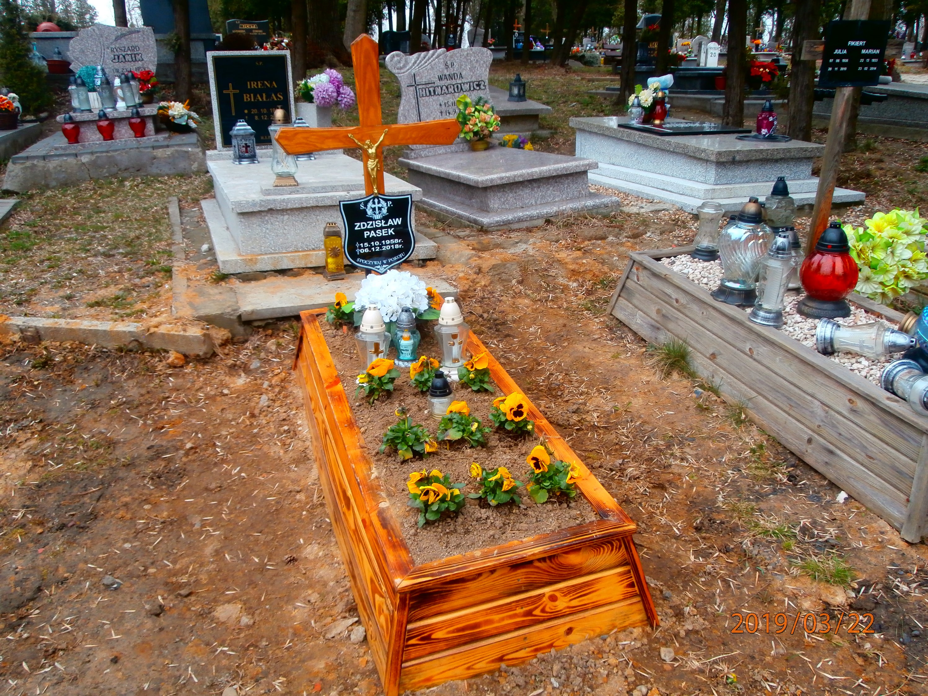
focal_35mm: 30
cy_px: 348
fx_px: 804
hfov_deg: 60.0
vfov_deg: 46.8
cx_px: 464
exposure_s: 1/100
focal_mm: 5.36
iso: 100
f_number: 3.5
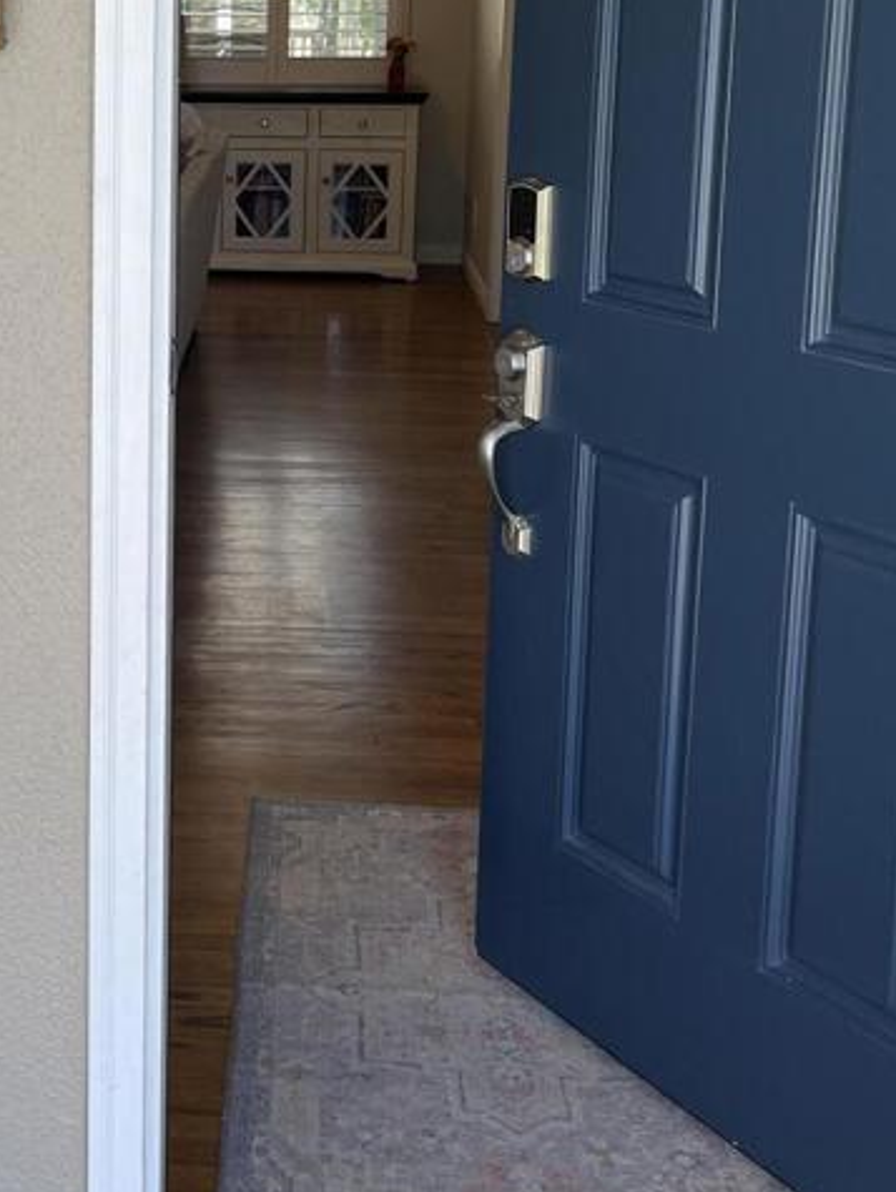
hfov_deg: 25.4
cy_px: 294
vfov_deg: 33.6
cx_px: 100
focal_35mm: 56
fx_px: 1930
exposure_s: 1/275
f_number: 1.6
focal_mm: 5.1
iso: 40
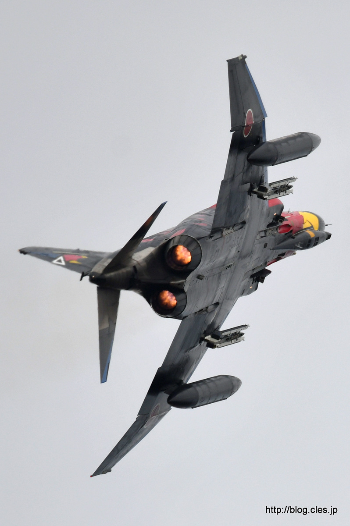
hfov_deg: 2.3
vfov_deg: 3.4
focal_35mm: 600
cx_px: 175
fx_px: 8765
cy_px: 263
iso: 100
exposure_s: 1/1250
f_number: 5.6
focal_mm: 400
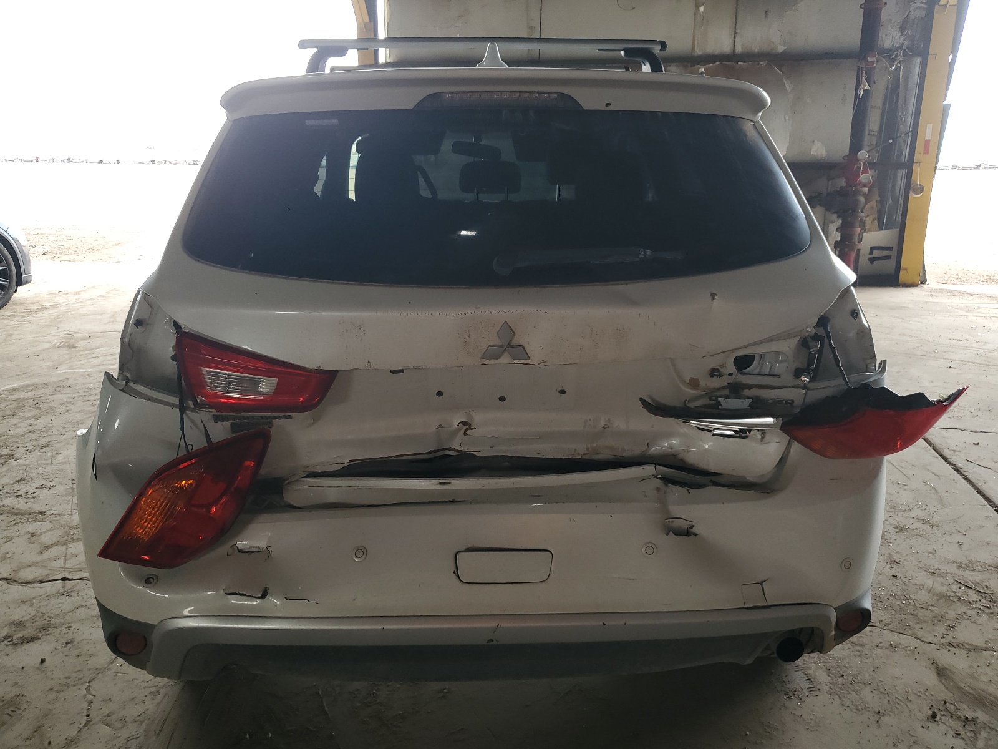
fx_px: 750
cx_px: 499
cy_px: 374
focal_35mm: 26
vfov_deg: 53.1
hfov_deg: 67.3
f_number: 1.5
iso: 55
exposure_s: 1/120
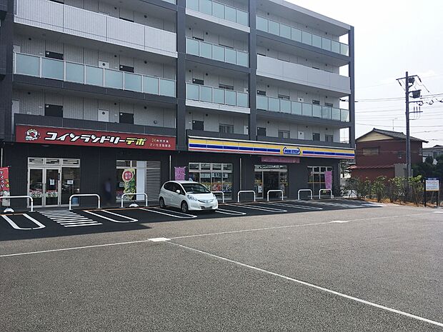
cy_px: 166
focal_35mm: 29
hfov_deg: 61.7
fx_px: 371
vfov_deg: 48.2
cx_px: 222
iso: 25
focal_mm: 4.15
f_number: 2.2
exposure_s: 1/1748
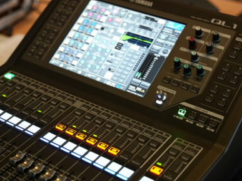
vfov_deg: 19.2
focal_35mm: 77
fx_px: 536
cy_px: 83
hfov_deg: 25.3
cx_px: 89
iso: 2000
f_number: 2.8
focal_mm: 51.5
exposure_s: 1/160
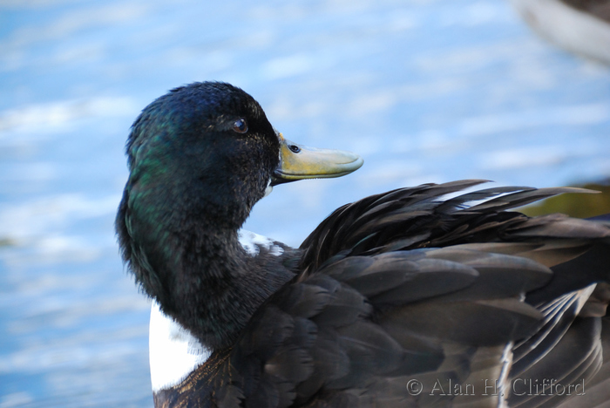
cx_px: 305
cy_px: 204
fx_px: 5087
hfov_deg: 6.9
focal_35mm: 300
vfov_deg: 4.6
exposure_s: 1/320
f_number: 5.6
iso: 800
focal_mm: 200
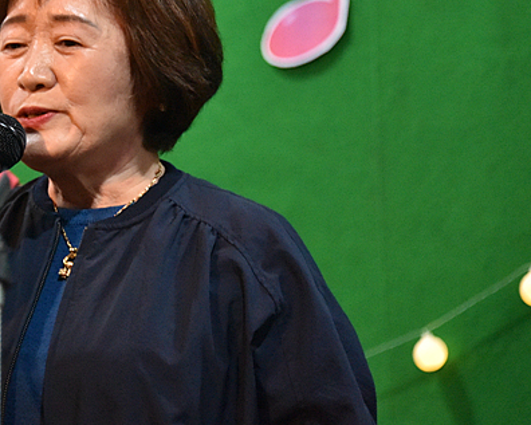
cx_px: 66
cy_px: 117
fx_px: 5360
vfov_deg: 4.5
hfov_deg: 5.7
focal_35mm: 341
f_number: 5.6
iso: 6400
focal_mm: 180
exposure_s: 1/125
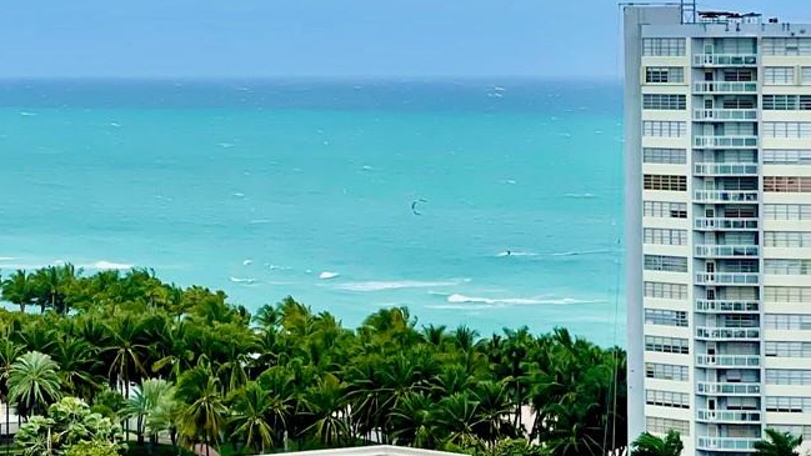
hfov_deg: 12.4
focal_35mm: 172
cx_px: 94
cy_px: 35
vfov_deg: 7.0
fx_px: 3699
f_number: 2.2
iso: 20
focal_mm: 7.5
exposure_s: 1/1980
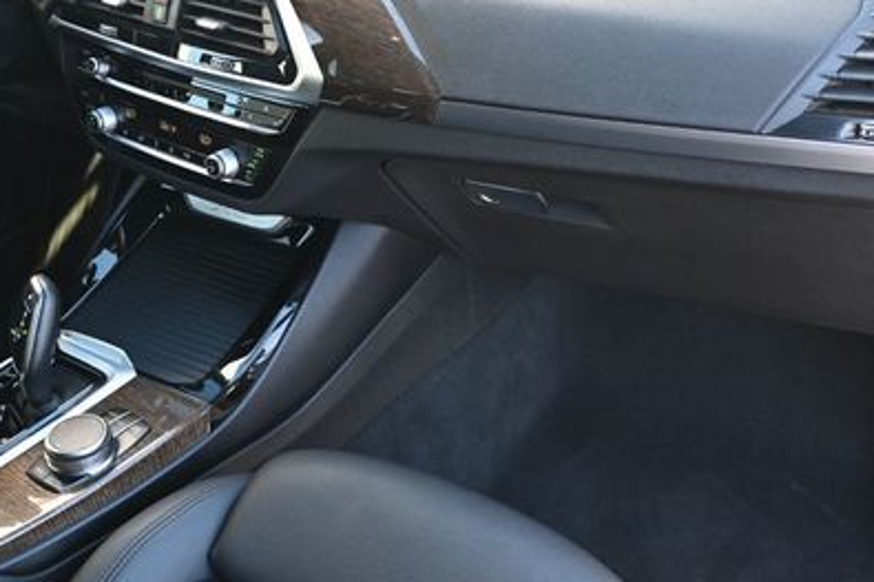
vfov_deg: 28.2
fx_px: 1150
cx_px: 343
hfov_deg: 41.4
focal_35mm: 47
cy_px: 206
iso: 900
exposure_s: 1/125
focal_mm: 19.5
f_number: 3.8
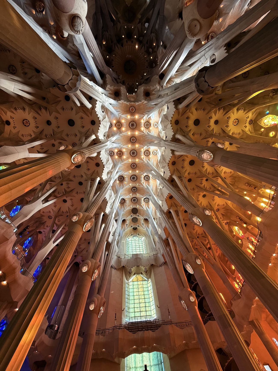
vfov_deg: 102.1
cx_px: 139
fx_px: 150
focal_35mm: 14
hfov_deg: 85.7
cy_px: 186
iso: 160
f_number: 2.2
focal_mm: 2.22
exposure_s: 1/99
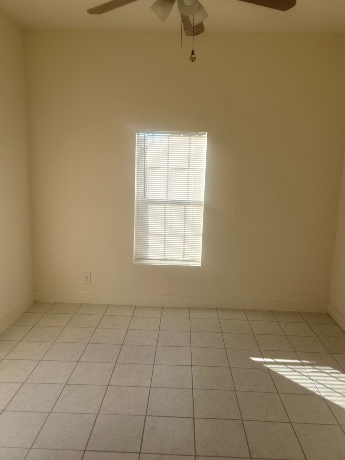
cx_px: 173
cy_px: 228
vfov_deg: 65.3
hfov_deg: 51.3
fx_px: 359
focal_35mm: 27
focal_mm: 5.7
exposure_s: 1/827
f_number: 1.5
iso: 50
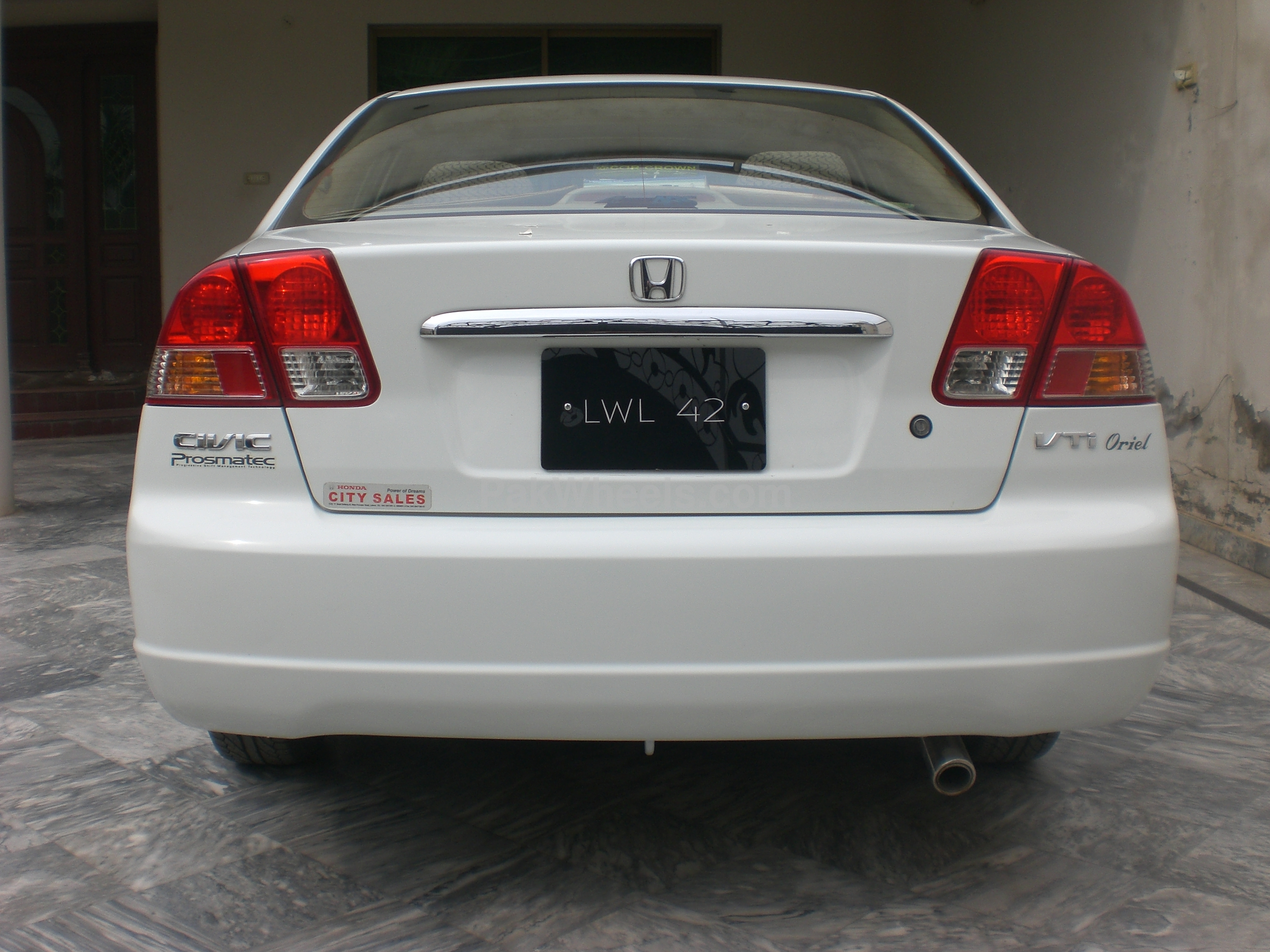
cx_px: 635
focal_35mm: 38
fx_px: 1394
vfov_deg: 37.7
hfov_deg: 49.0
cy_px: 476
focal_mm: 6.3
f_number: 4.4
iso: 50
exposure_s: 1/320
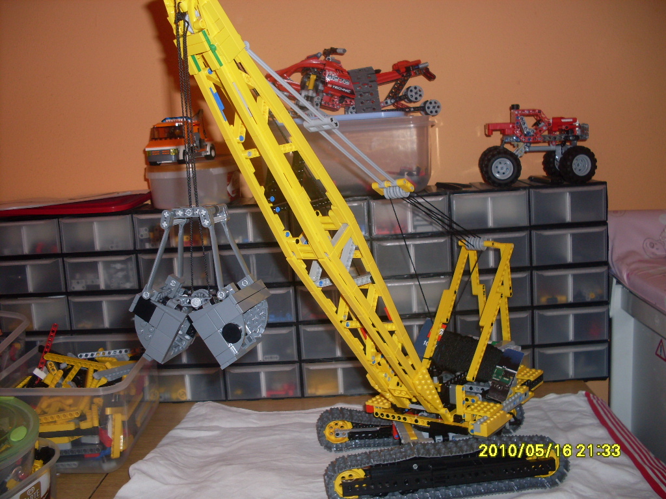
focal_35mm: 38
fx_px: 731
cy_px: 250
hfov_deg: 49.0
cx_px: 333
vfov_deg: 37.7
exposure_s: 1/45
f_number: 2.8
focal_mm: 6.3
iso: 100
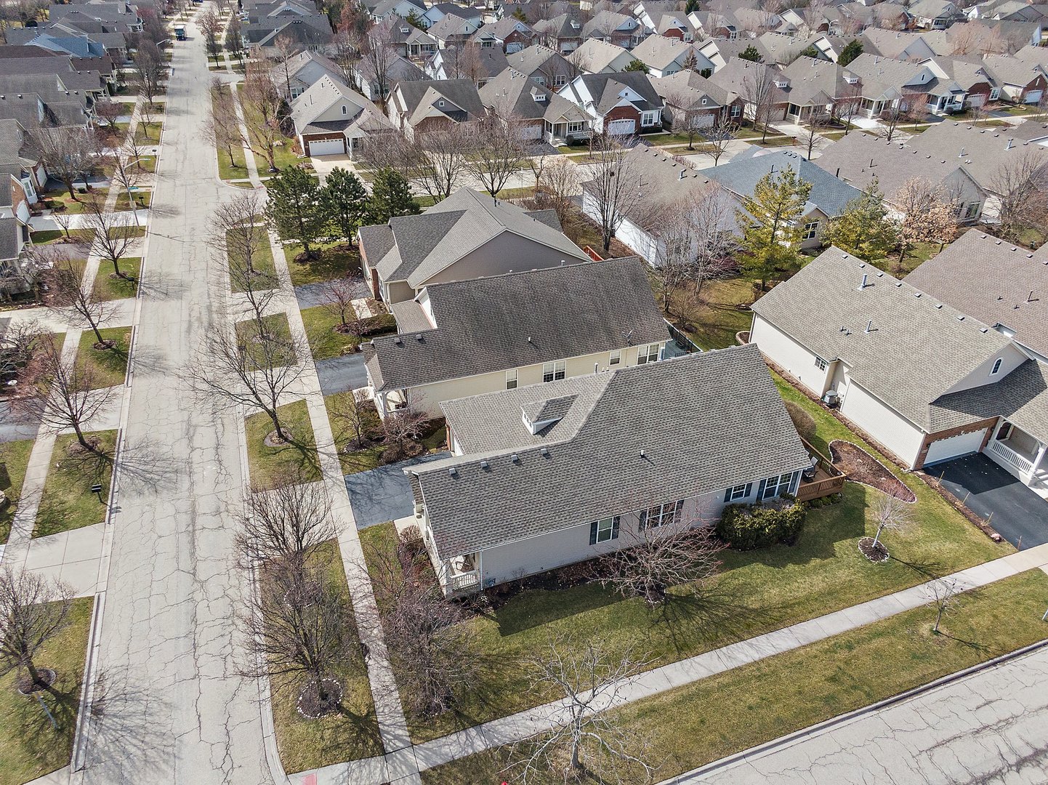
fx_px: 726
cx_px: 524
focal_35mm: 24
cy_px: 392
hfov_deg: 71.6
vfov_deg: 56.8
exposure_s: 1/1250
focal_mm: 4.39
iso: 100
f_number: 2.8
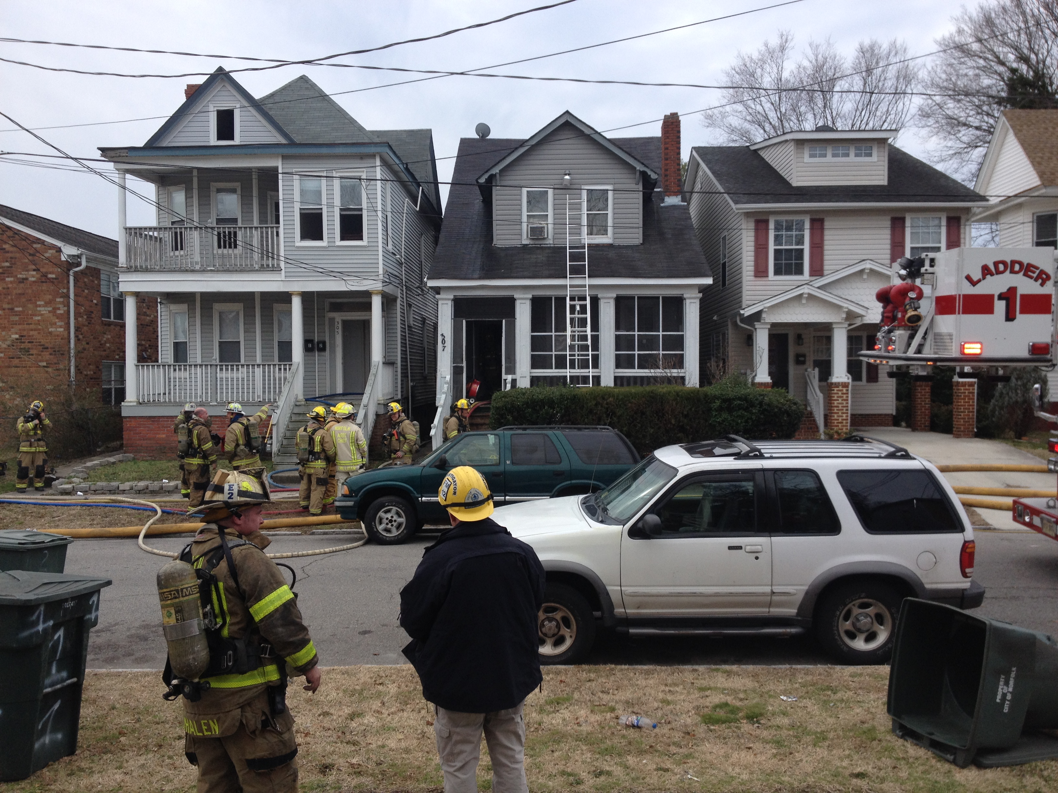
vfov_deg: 40.7
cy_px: 396
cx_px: 529
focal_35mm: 35
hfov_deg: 52.6
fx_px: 1070
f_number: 2.4
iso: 50
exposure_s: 1/767
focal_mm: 4.28
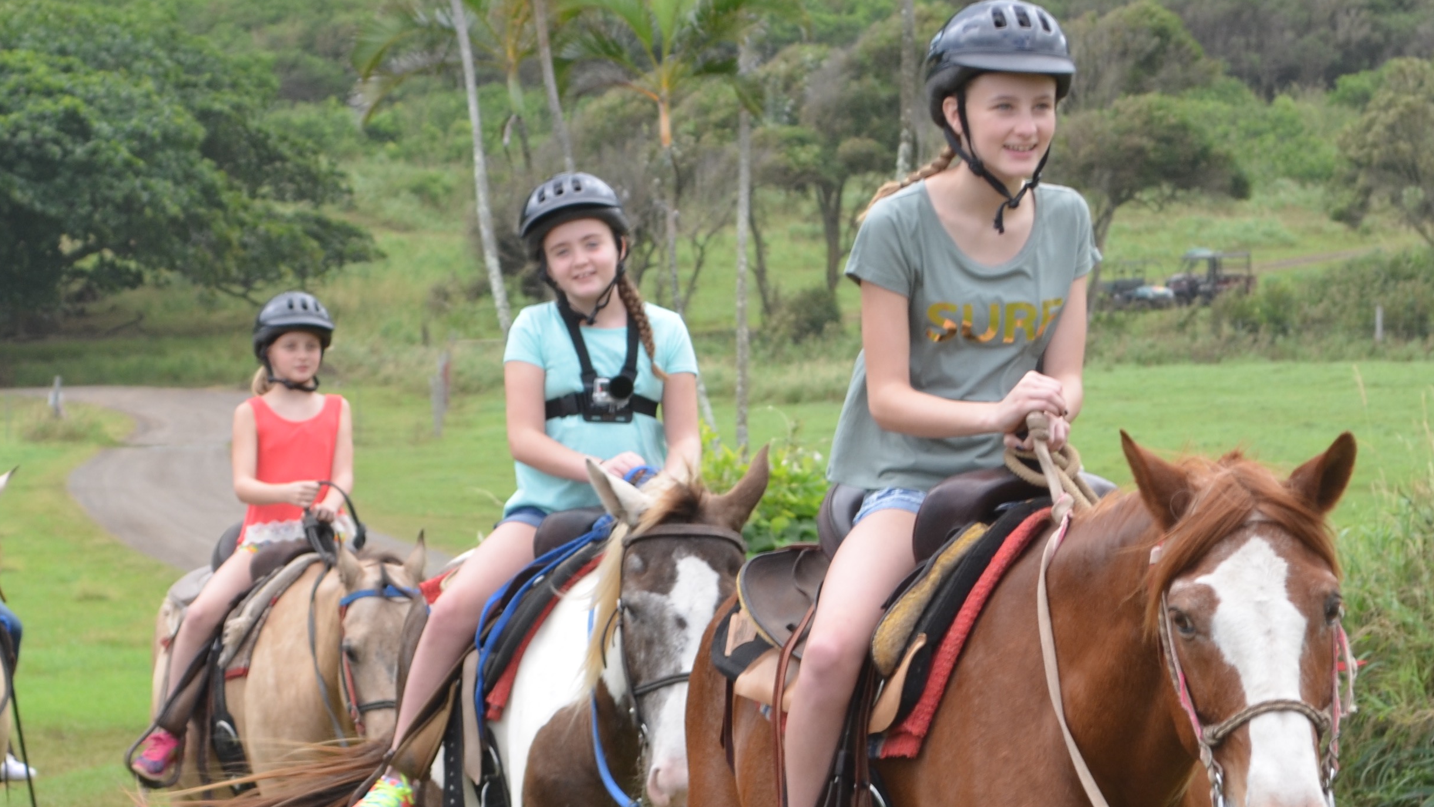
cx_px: 537
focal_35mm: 174
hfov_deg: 12.4
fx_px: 6619
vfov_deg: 7.0
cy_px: 547
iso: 200
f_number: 7.1
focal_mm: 55
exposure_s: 1/200
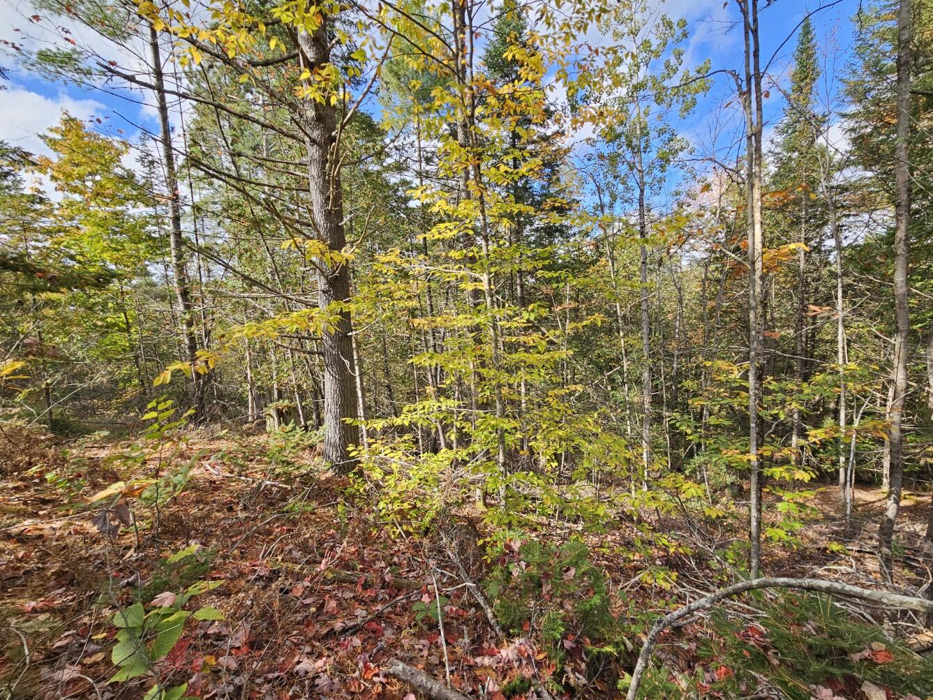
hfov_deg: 102.0
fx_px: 377
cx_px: 479
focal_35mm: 14
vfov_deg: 85.6
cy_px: 366
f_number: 2.2
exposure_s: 1/541
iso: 50
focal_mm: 2.2
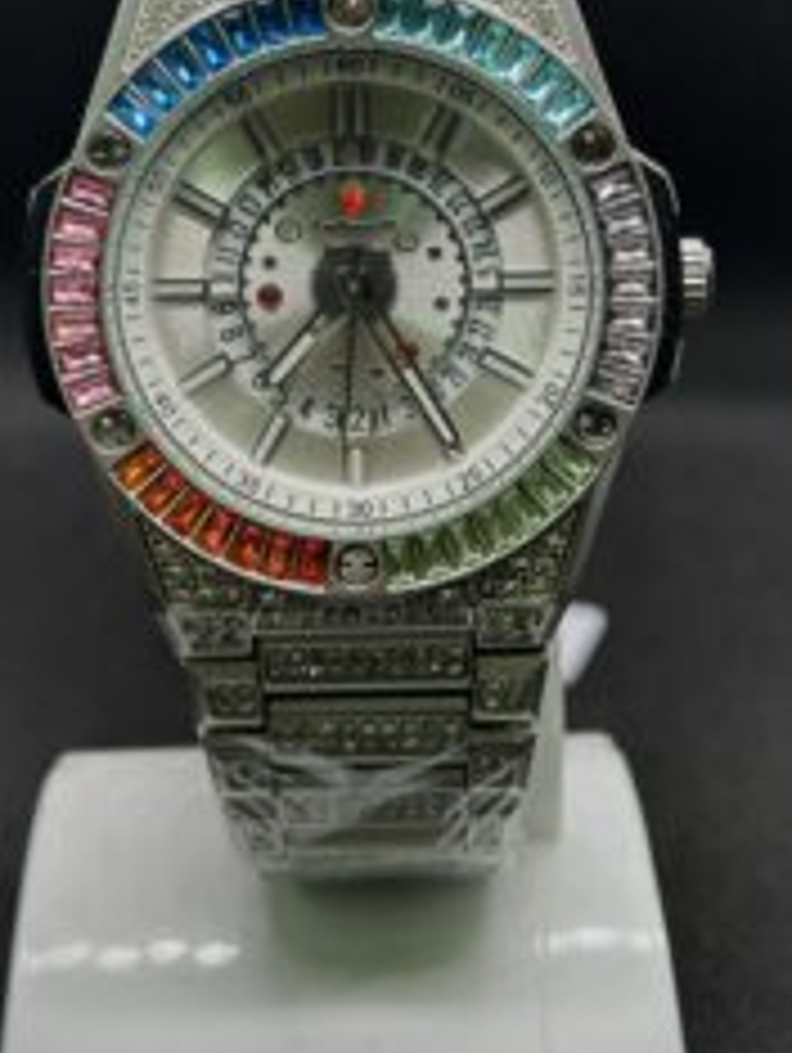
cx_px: 423
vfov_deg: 23.6
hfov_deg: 18.0
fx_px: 2497
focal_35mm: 82
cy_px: 274
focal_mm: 6.86
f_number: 1.78
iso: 64
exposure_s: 1/100
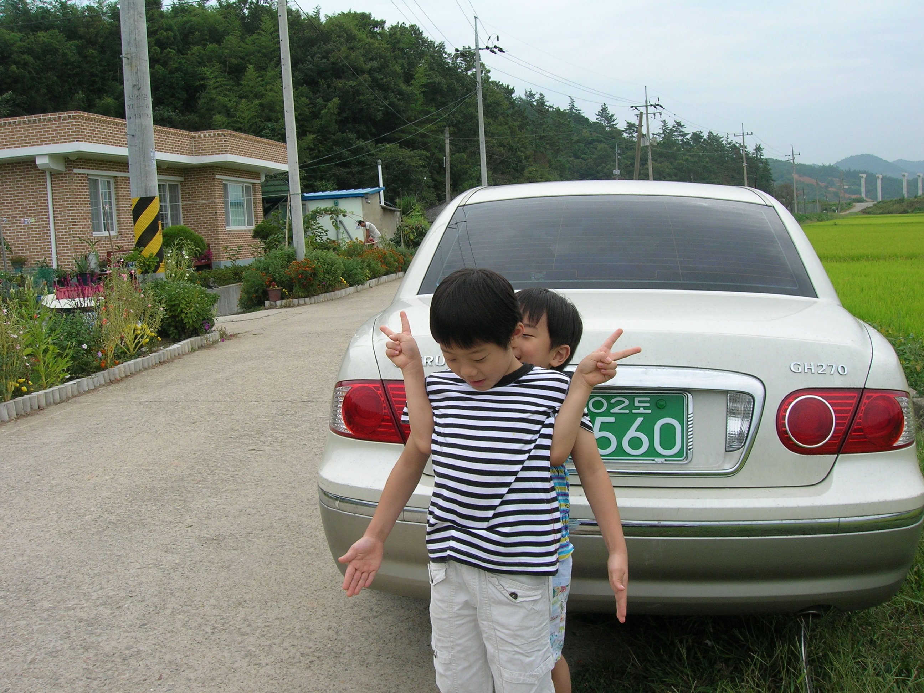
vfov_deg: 41.8
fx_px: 908
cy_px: 346
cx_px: 462
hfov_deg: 54.0
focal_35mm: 34
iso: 50
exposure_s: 1/145
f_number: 4.9
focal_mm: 5.7
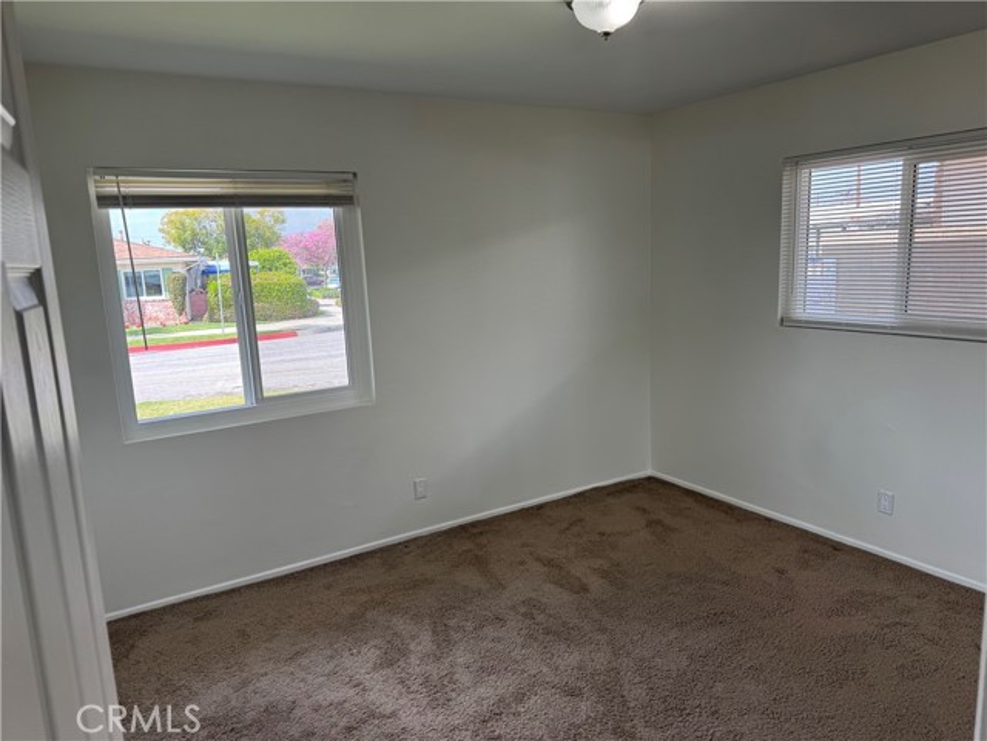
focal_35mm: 24
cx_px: 494
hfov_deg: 71.6
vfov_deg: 56.8
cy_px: 370
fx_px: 684
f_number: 1.78
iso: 80
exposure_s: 1/179
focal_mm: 6.76
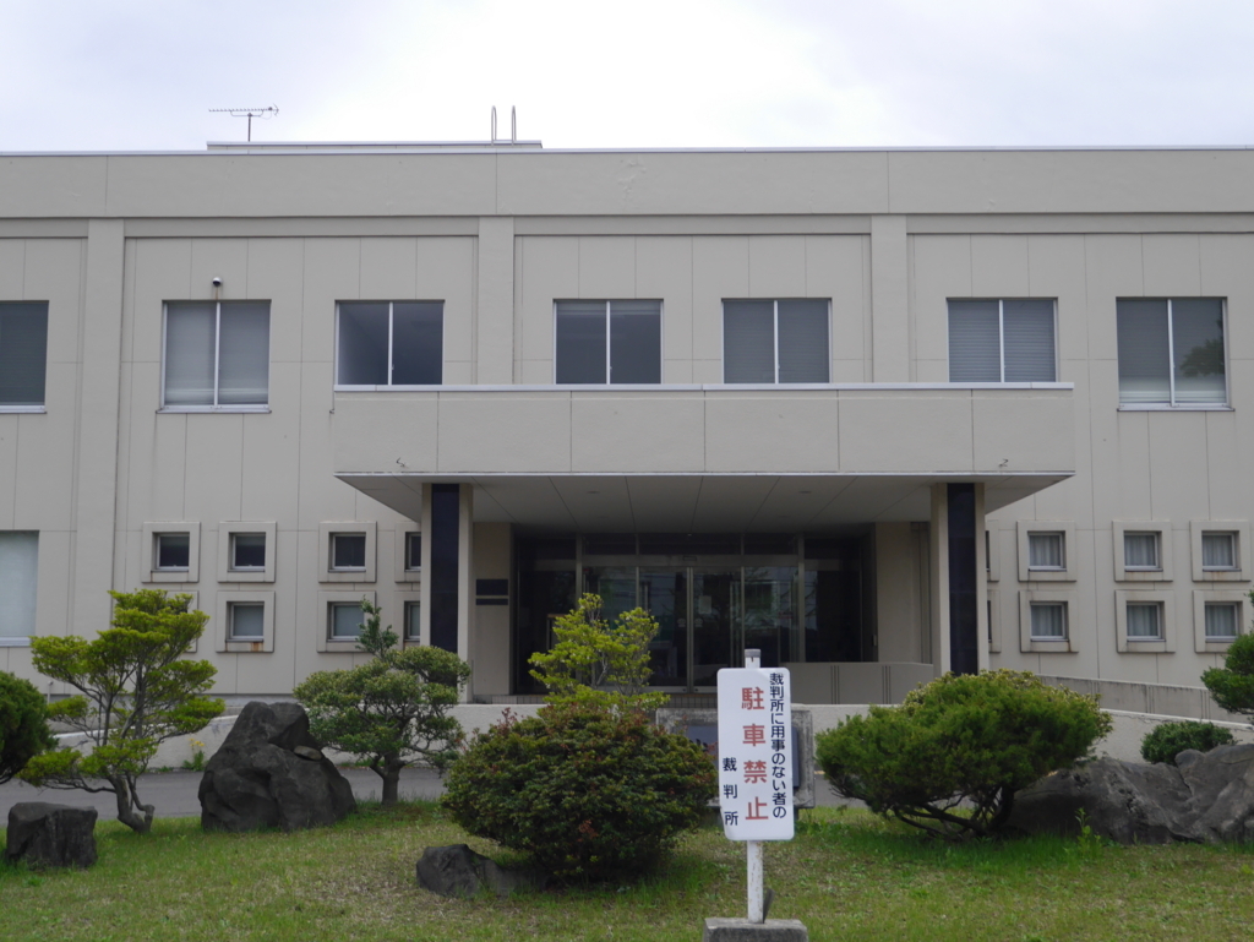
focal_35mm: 48
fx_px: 1740
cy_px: 471
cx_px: 627
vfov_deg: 30.3
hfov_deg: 39.6
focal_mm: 24
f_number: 5
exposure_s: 1/100
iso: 160
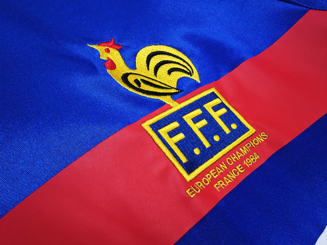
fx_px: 217
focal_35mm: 23
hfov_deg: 73.9
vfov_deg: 58.9
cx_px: 164
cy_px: 122
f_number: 2.2
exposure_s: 1/50
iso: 96
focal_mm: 2.59
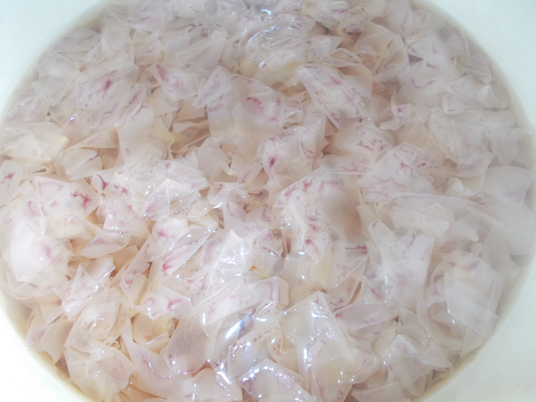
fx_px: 403
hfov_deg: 67.3
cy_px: 201
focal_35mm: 26
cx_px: 268
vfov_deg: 53.1
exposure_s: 1/25
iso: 200
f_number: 3.2
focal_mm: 4.6
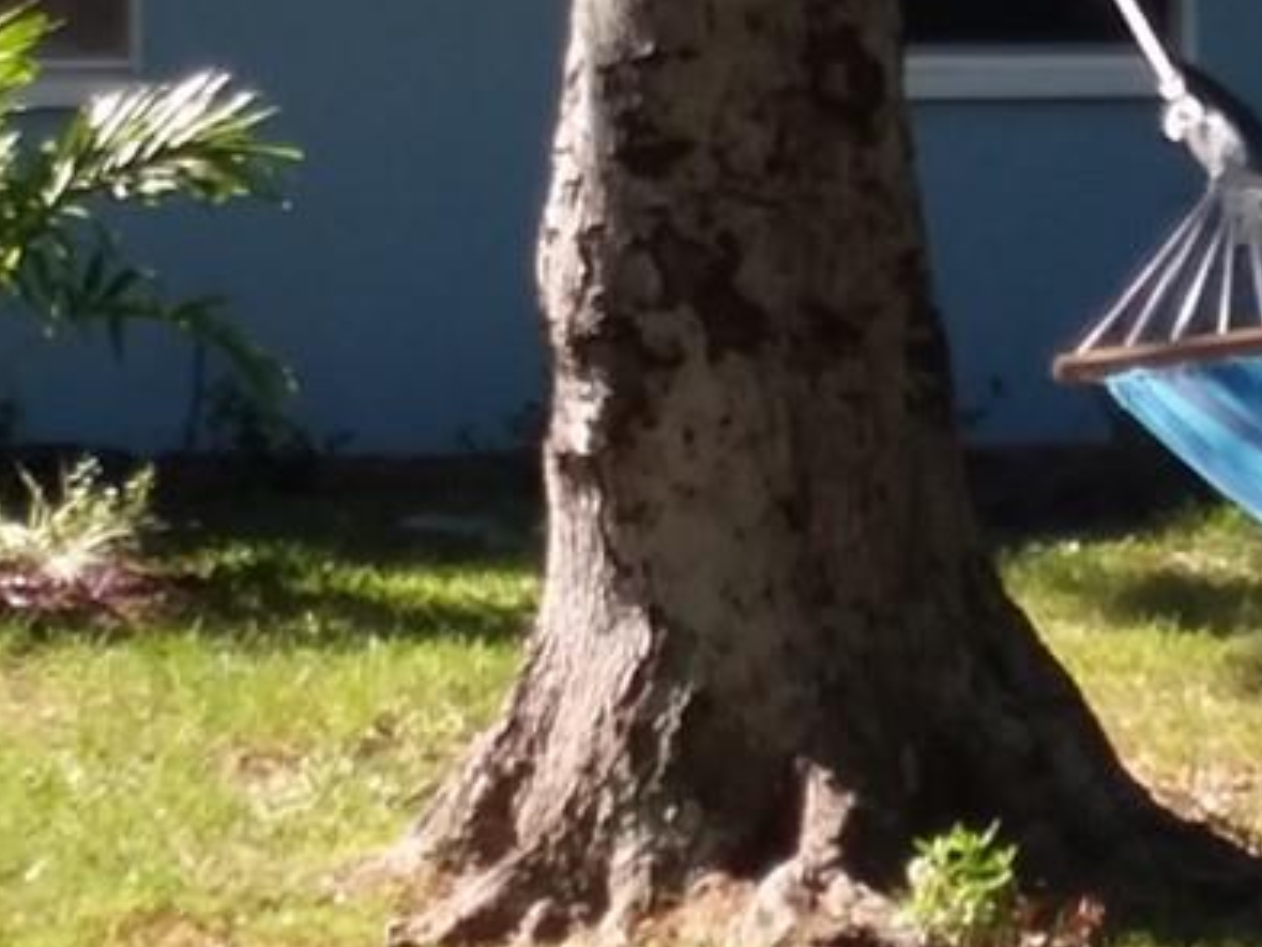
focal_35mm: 118
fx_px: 4303
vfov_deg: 12.4
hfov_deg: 16.6
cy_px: 13
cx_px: 1002
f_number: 1.9
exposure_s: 1/549
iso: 40
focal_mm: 2.47
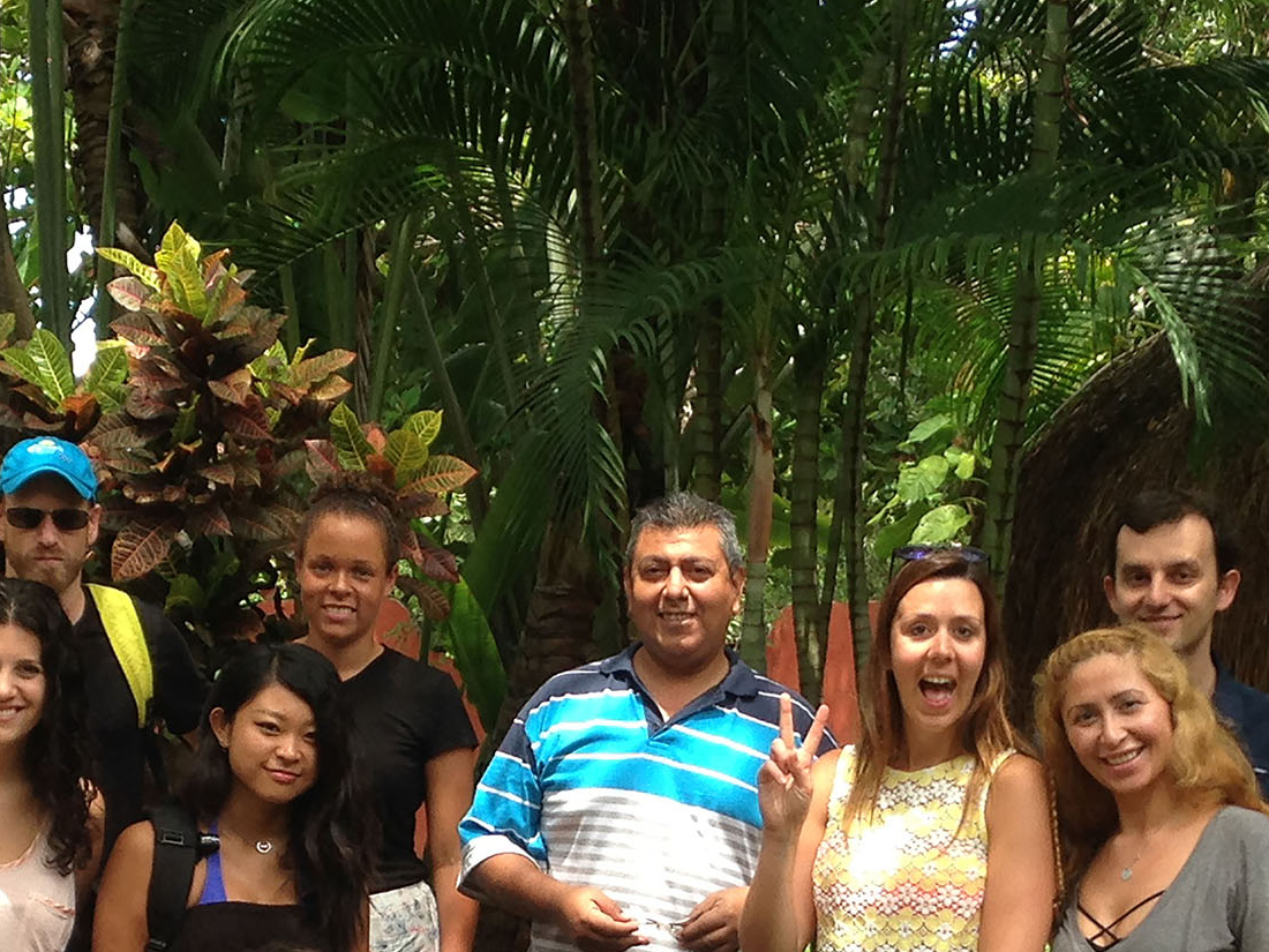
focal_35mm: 96
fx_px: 3519
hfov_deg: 20.4
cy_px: 950
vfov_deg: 15.1
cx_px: 505
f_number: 2.4
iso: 50
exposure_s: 1/294
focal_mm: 4.12
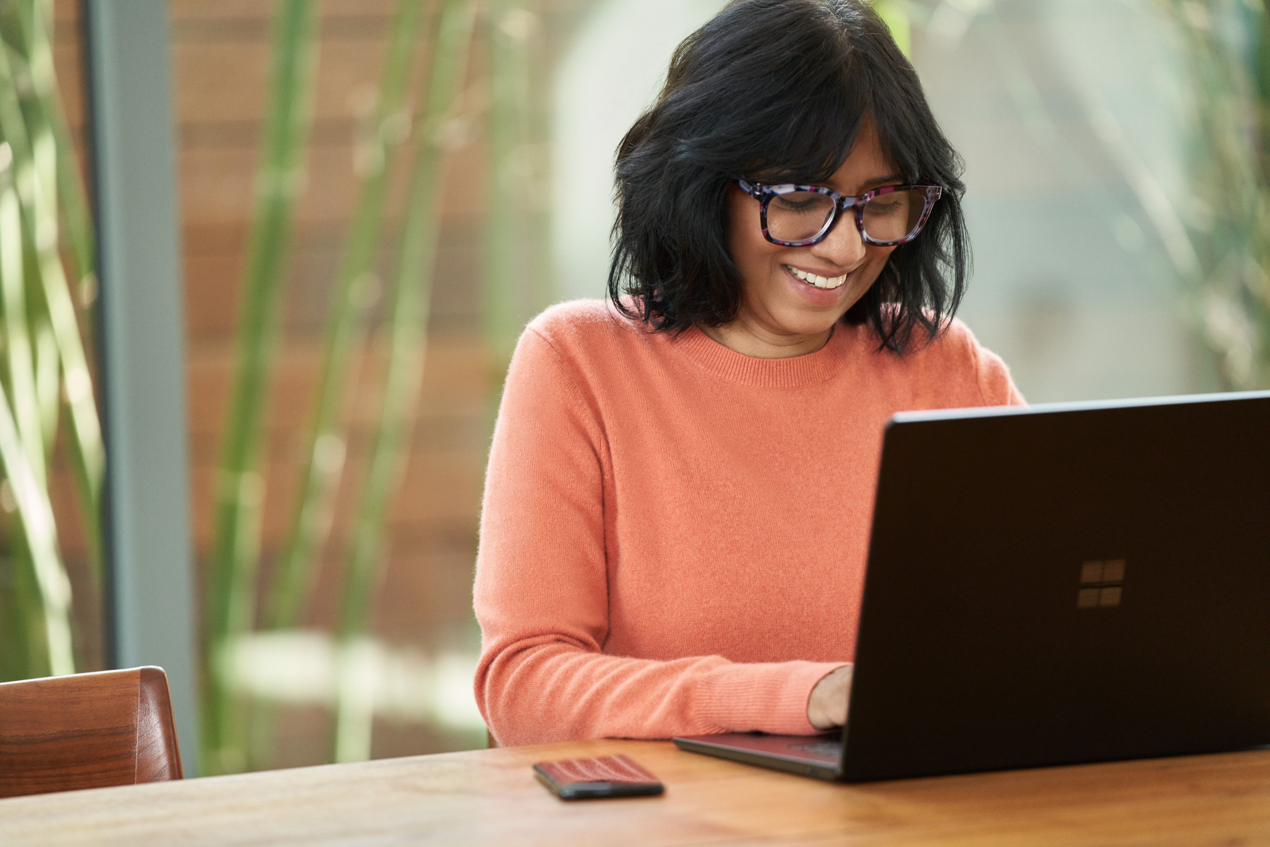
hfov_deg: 13.5
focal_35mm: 152
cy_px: 424
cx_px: 635
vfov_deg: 9.0
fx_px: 5362
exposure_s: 1/200
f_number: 2.8
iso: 1600
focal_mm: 152
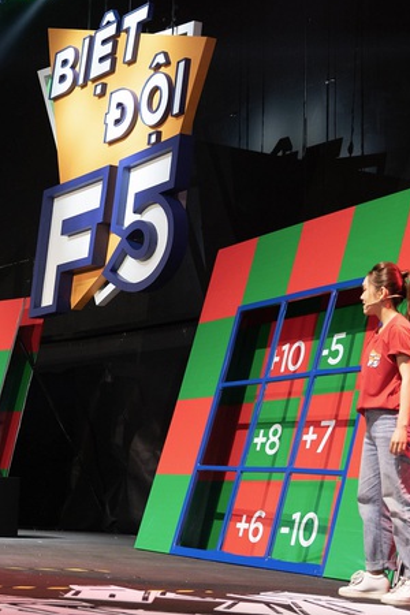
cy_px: 286
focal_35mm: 66
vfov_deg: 30.6
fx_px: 1123
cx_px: 30
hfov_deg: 20.2
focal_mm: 34.4
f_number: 3.2
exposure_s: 1/160
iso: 1600
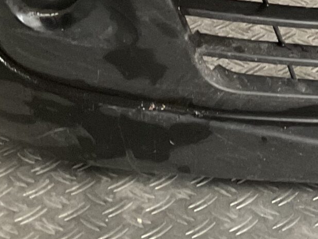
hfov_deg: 15.5
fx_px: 1102
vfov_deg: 11.9
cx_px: 428
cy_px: -94
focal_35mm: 120
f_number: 1.8
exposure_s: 1/50
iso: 125
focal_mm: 3
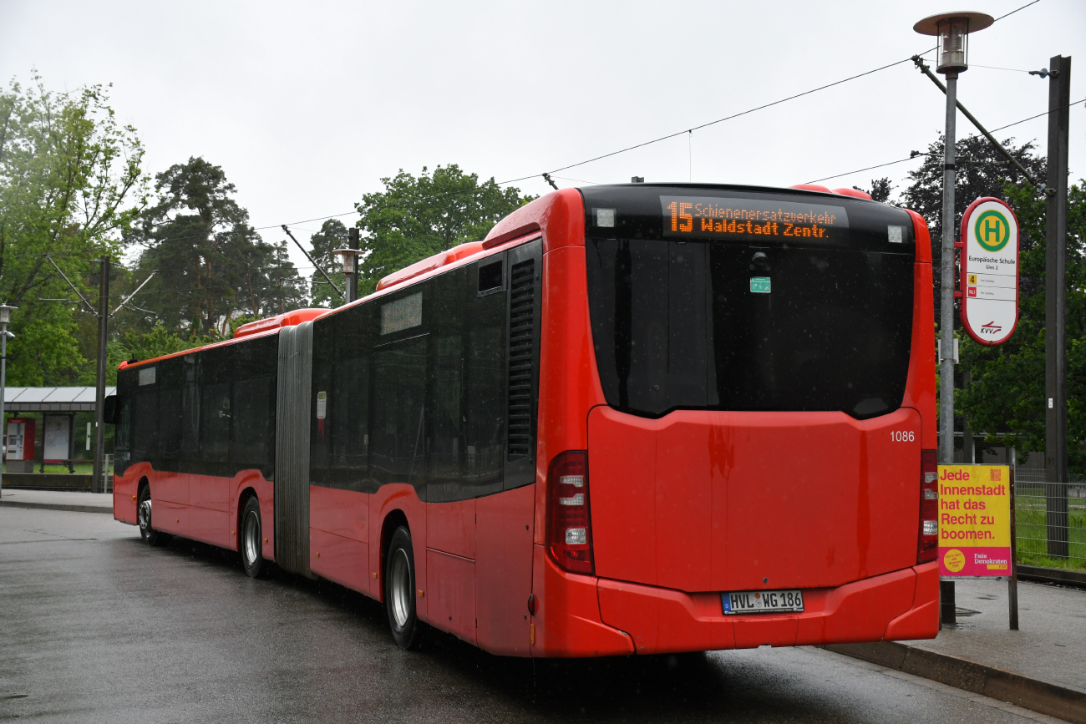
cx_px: 543
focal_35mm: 48
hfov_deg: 41.1
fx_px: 1448
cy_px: 362
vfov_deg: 28.1
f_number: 4
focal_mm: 32
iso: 640
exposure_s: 1/1000
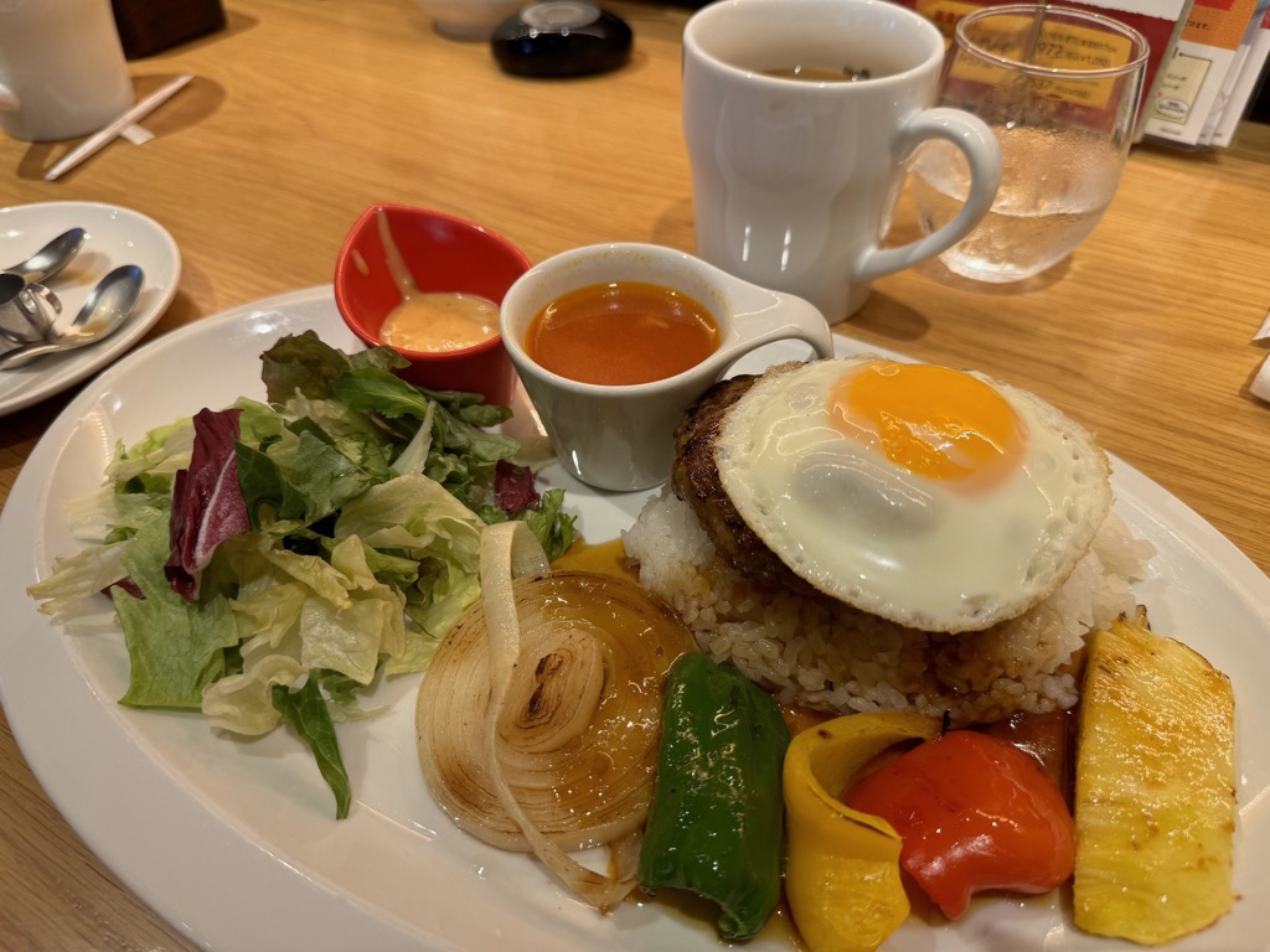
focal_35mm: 24
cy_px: 476
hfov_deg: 71.6
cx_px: 635
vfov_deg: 56.8
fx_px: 881
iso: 80
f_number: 1.78
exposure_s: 1/111
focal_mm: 6.76
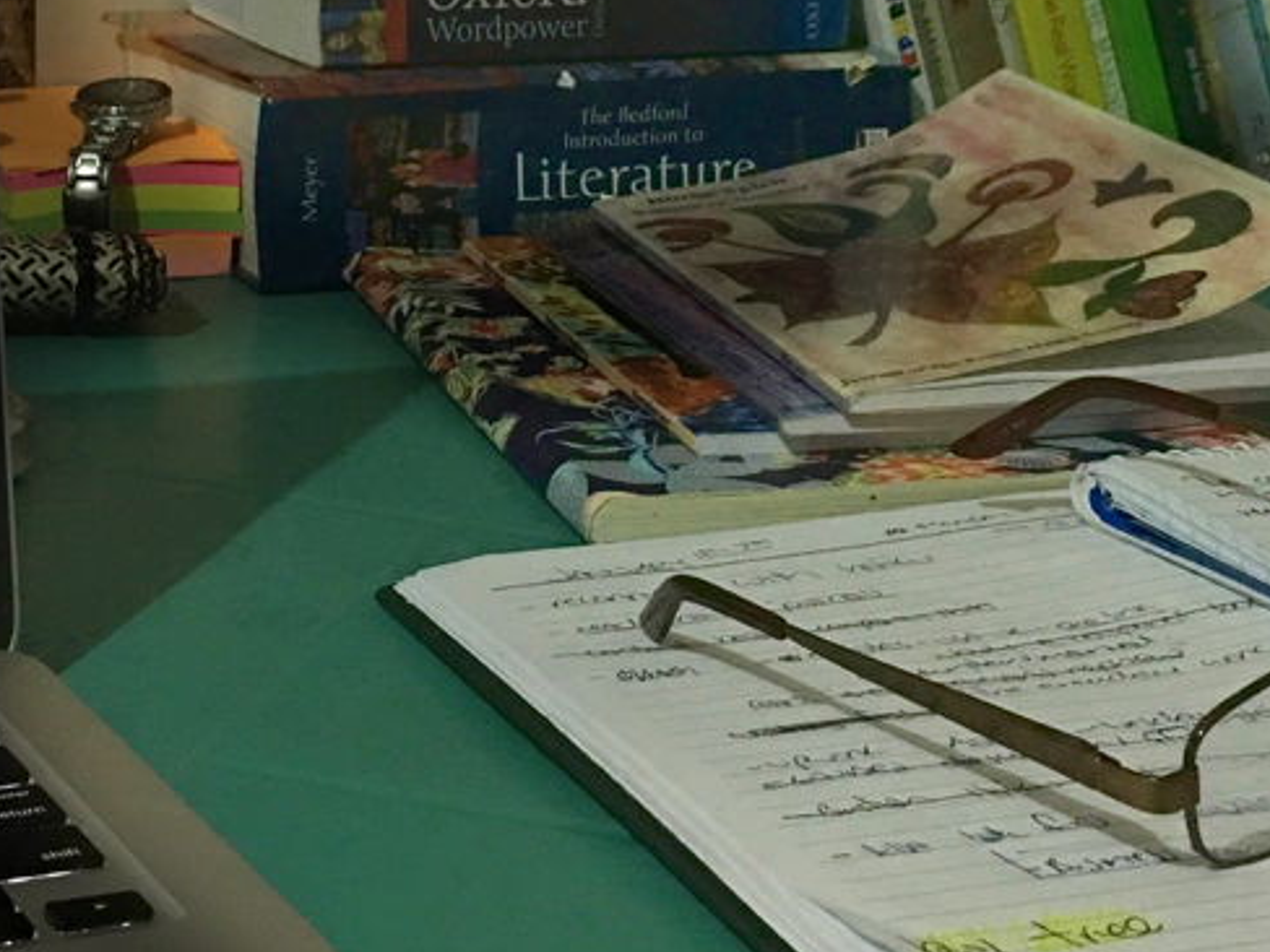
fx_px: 2788
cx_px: 487
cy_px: 104
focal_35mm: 76
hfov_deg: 25.6
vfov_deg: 19.1
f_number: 2.2
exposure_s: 1/8
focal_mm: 4.15
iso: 100
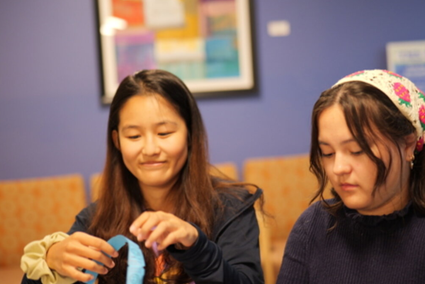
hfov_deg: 33.4
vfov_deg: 22.6
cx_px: 234
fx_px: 708
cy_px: 159
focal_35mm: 60
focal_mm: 50
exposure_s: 1/160
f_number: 1.8
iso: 800
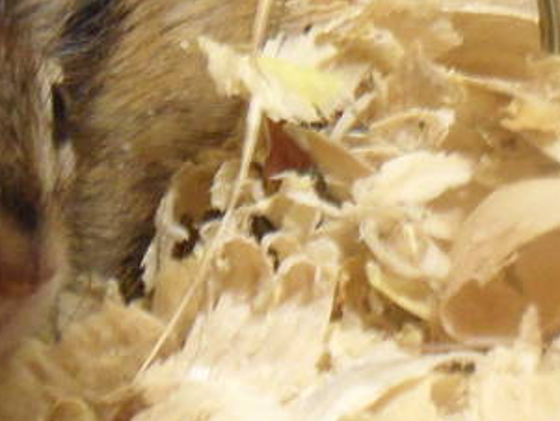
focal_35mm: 425
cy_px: -2
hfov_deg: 4.6
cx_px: 865
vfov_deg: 3.5
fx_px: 6878
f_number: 4.2
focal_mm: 13.2
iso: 200
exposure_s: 1/15
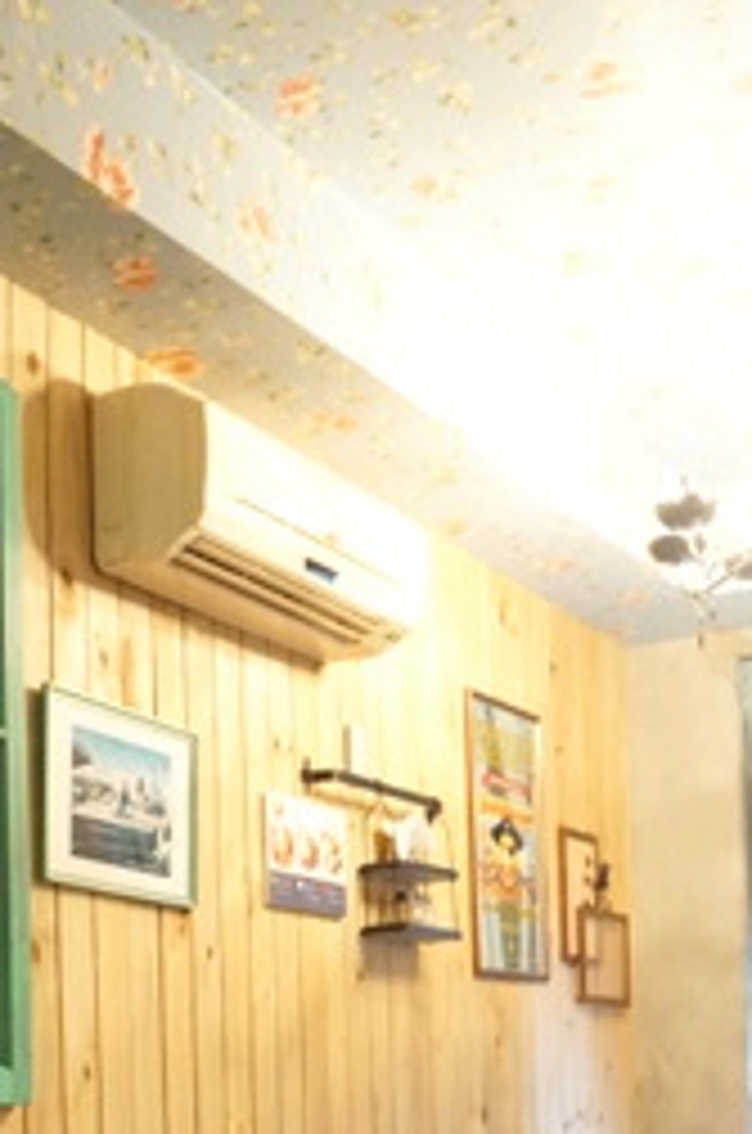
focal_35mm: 61
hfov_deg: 22.0
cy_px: 1107
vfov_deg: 30.8
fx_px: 1919
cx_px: 205
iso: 3200
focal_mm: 16
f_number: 3.5
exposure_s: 1/50
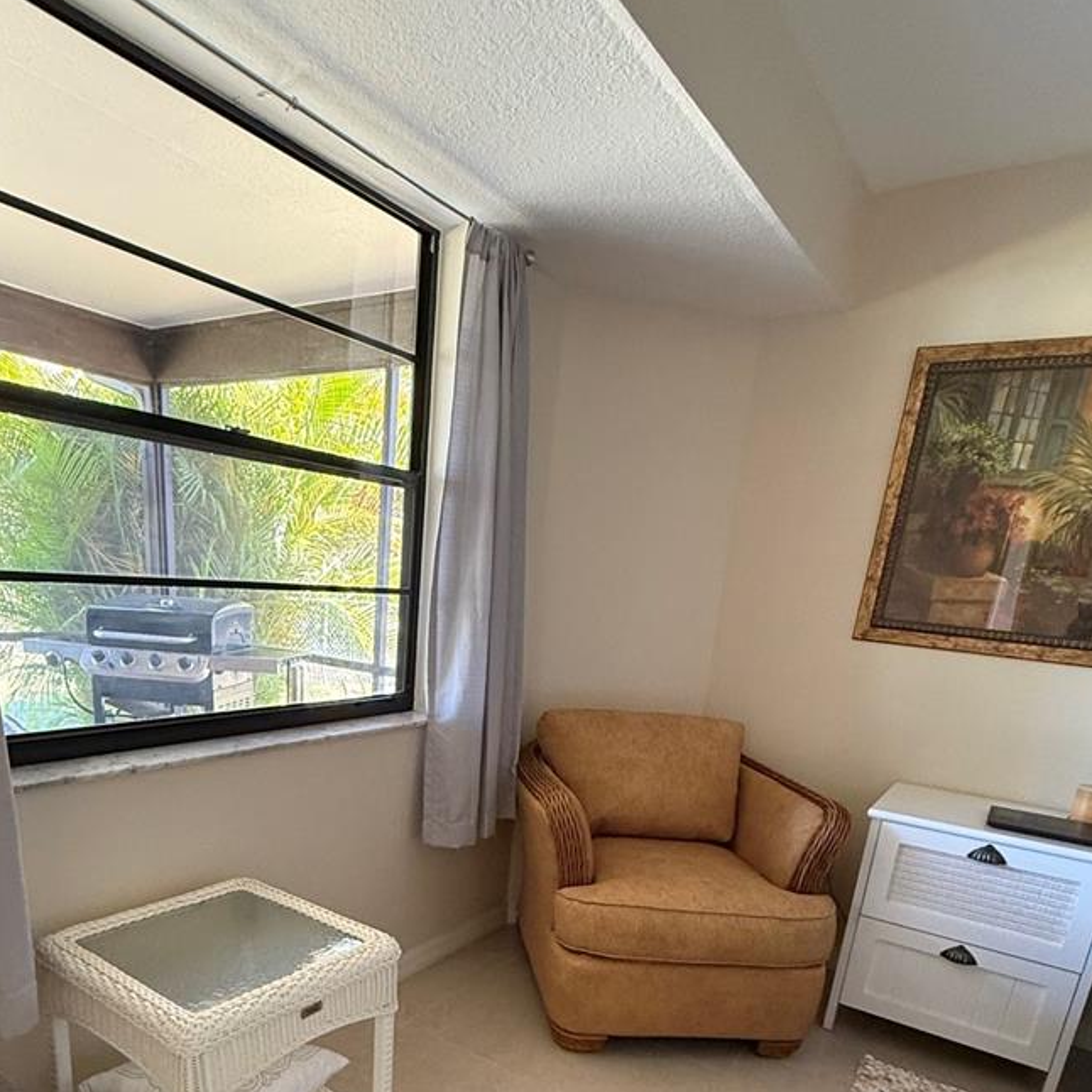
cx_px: 460
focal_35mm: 23
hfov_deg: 66.9
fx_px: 821
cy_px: 825
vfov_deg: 63.2
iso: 500
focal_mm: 2.22
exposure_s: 1/60
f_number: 2.2
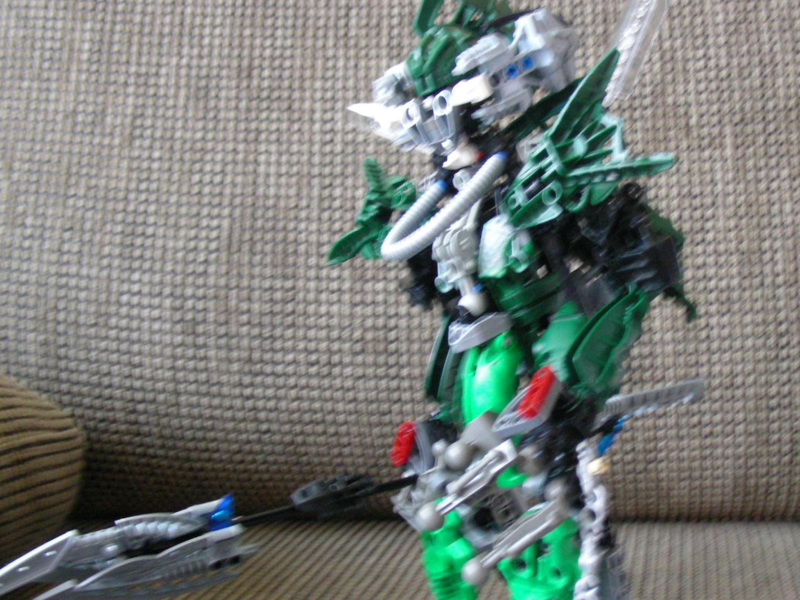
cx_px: 547
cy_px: 318
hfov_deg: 34.5
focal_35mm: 55
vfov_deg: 26.6
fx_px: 1271
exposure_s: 1/8
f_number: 3.5
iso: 216
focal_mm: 6.3
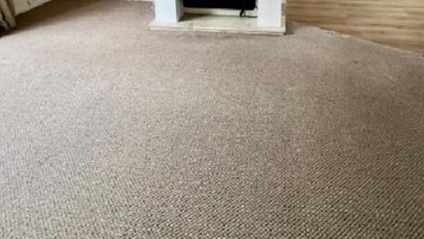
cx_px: 245
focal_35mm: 25
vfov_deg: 37.6
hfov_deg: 73.6
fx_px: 281
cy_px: -30
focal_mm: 1.57
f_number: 1.8
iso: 400
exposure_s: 1/60
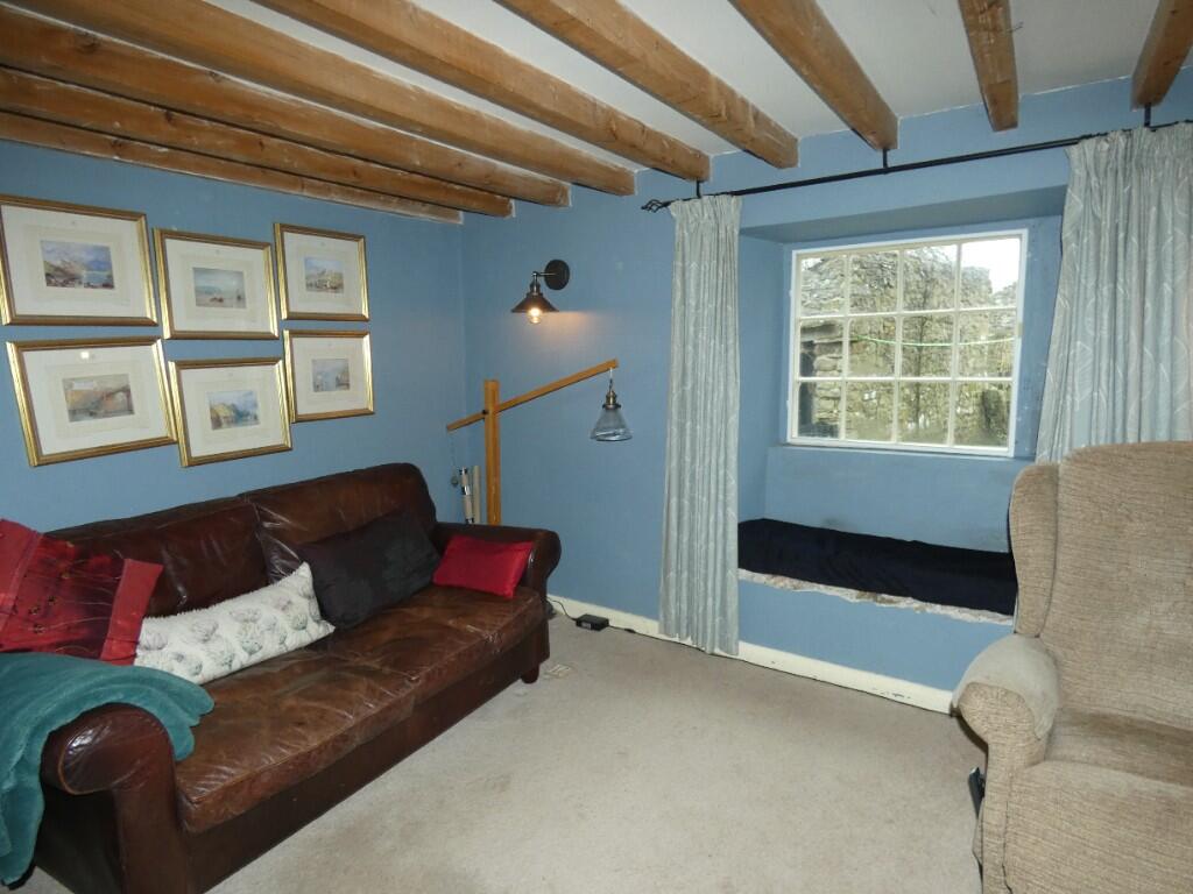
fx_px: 689
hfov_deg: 81.7
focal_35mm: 20
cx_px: 596
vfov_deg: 66.0
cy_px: 447
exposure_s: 1/60
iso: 200
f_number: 2.8
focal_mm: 3.6
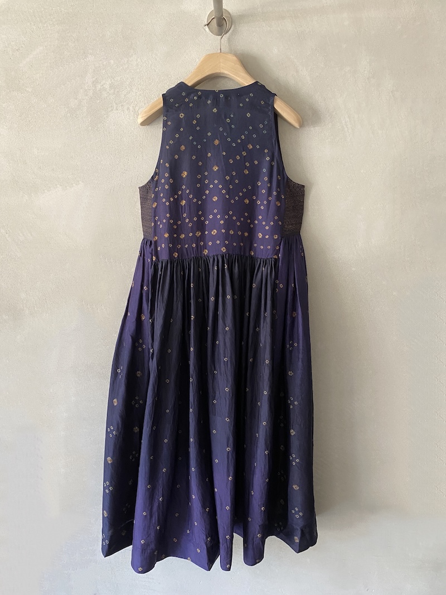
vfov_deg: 67.3
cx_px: 223
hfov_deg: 53.1
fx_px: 447
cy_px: 298
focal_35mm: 26
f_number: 1.8
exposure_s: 1/60
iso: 250
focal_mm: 4.25
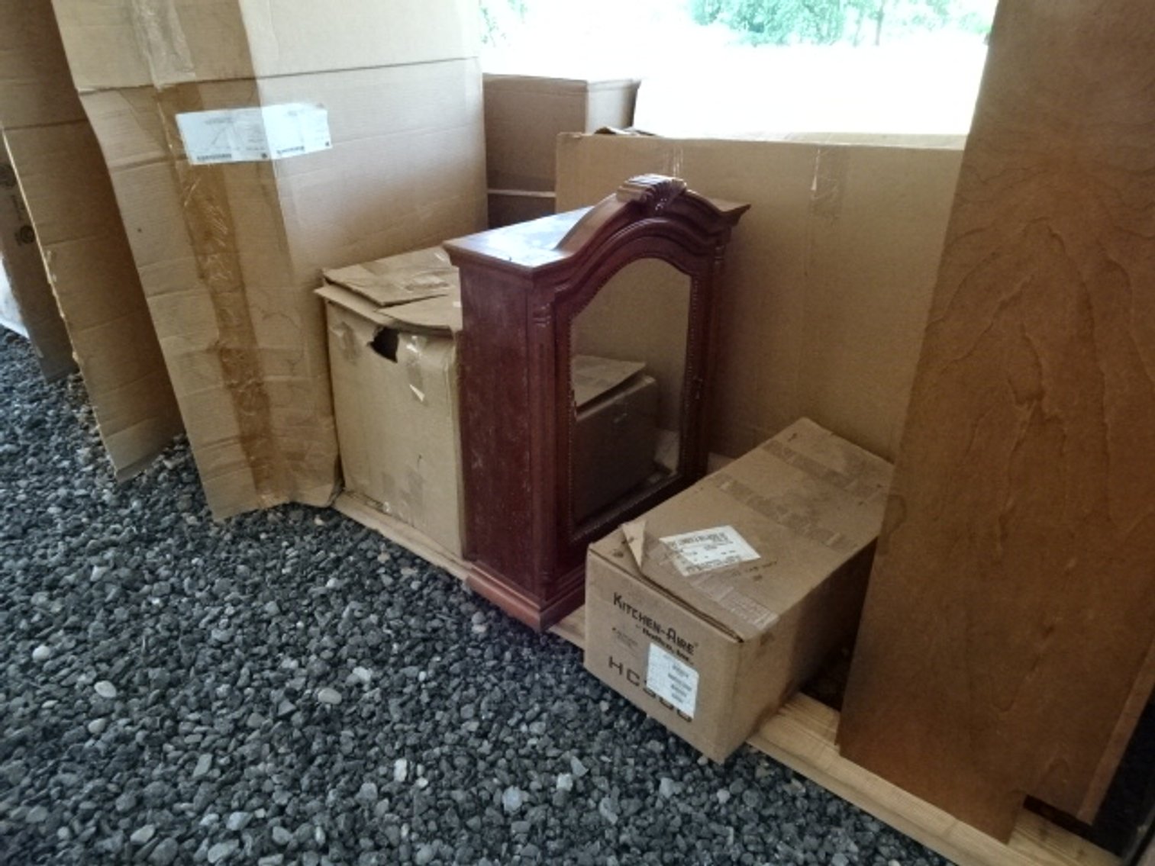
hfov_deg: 71.6
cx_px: 578
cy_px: 433
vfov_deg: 56.8
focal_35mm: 24
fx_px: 801
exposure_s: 1/250
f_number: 3.5
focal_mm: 4.1
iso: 1600
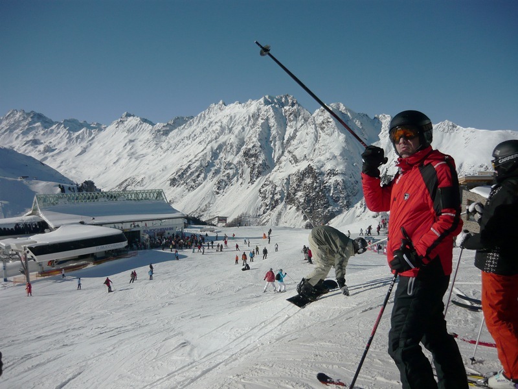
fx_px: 494
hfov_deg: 55.4
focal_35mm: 33
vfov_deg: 42.9
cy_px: 194
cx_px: 259
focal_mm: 5.5
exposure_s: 1/640
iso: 100
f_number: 8
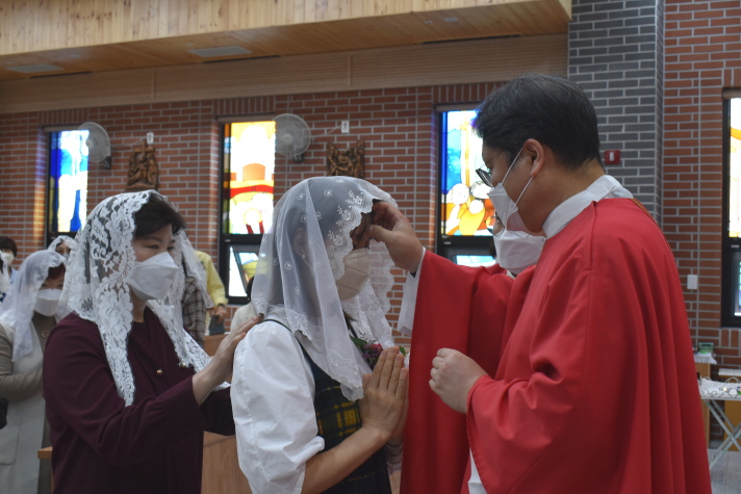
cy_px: 247
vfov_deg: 31.9
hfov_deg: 46.4
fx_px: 865
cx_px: 370
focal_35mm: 42
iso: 400
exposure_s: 1/15
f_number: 6.3
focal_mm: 28
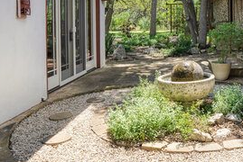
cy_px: 26
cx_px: 188
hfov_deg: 48.3
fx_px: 257
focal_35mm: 38
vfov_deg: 33.8
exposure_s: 1/20
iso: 100
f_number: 7.1
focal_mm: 16
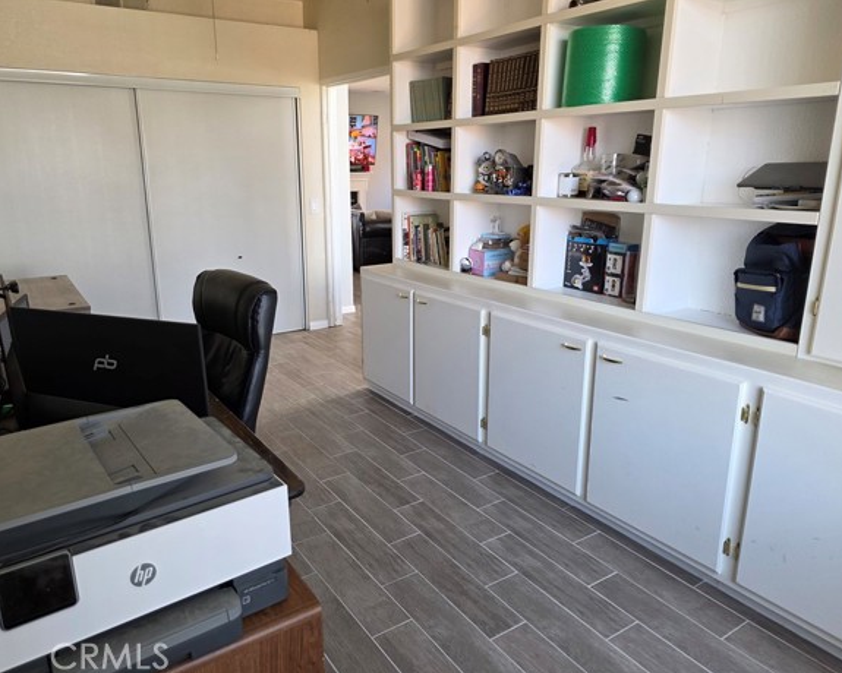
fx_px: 623
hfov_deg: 68.0
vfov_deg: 56.8
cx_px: 395
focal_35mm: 25
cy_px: 326
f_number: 1.7
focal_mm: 6.3
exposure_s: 1/120
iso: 200
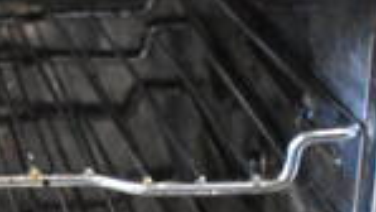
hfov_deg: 11.2
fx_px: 1796
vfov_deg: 6.5
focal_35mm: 180
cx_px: -290
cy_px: 432
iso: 10000
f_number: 4.2
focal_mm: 28
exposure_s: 1/125
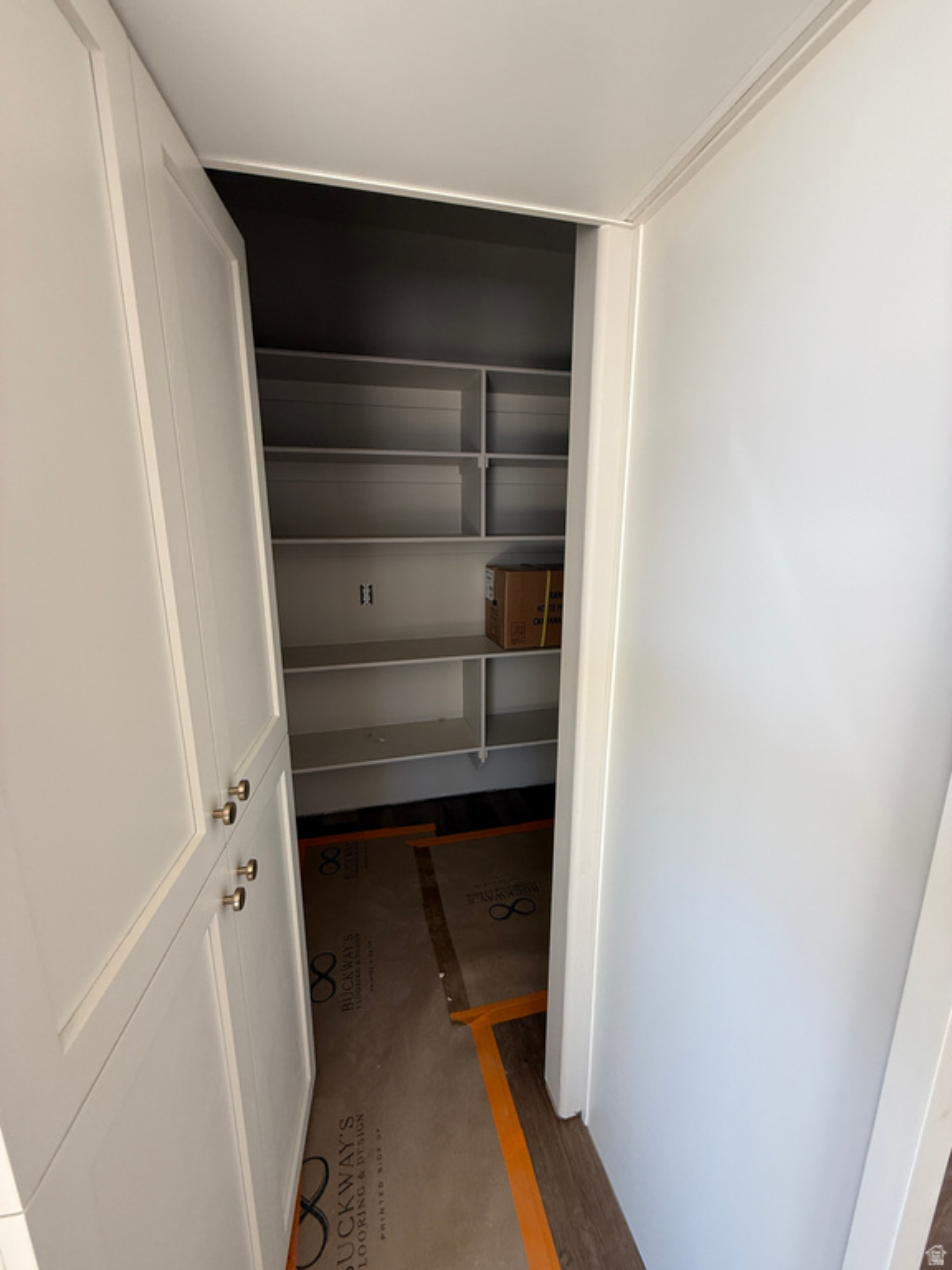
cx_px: 476
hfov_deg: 85.7
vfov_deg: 102.1
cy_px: 635
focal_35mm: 14
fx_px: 513
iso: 100
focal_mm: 2.22
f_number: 2.2
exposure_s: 1/99
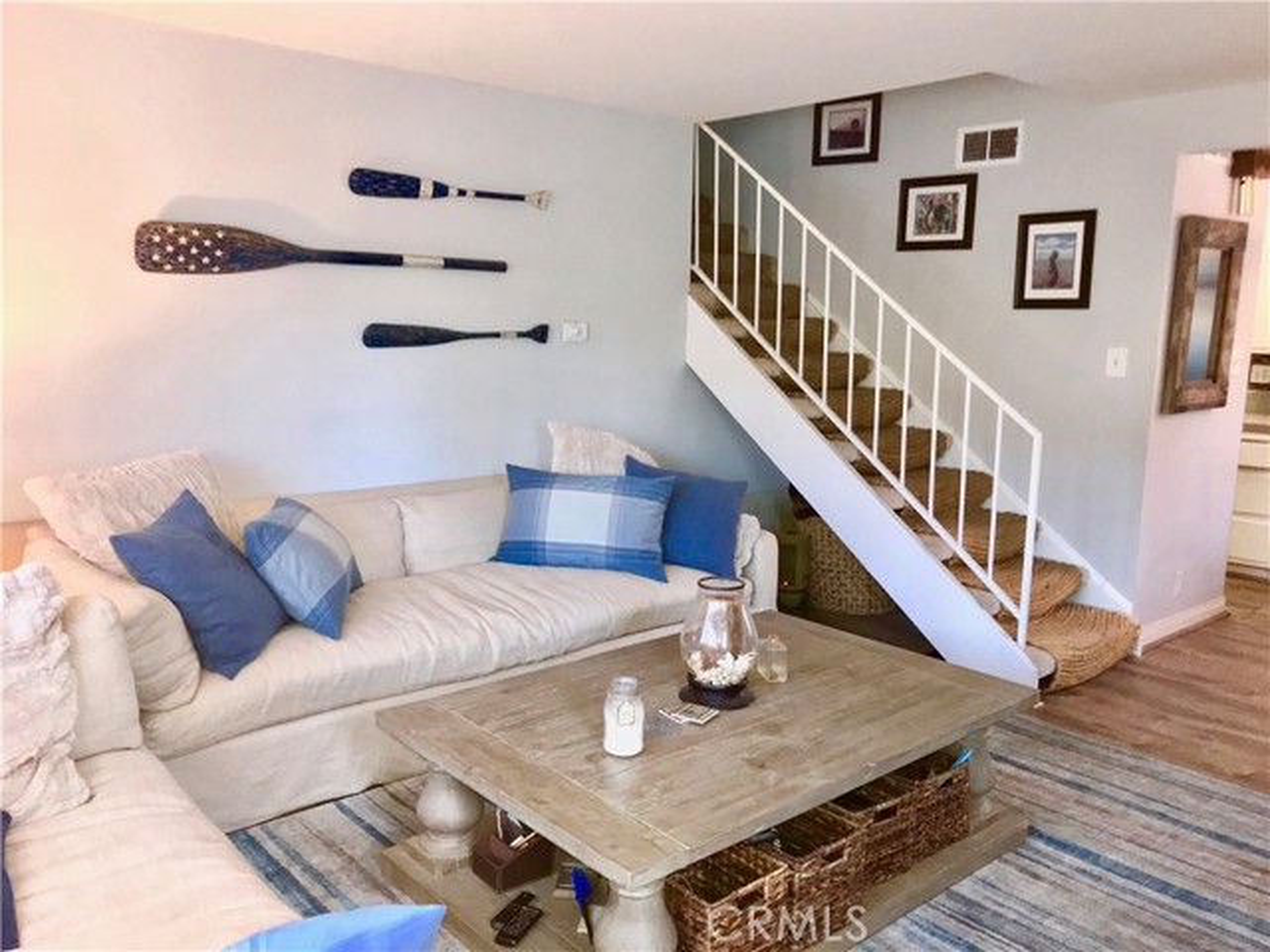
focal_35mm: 28
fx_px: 1027
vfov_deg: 49.7
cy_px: 476
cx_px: 635
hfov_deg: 63.4
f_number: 1.8
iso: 64
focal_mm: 3.99
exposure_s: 1/30
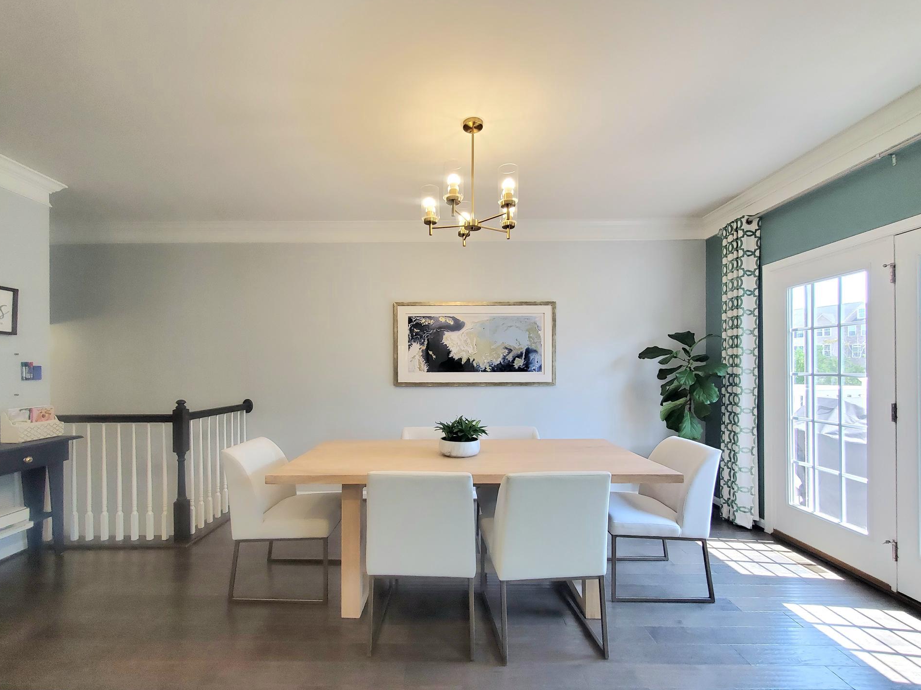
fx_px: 372
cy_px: 360
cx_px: 443
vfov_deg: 85.6
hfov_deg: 102.0
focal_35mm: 14
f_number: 2.2
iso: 100
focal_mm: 1.8
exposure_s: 1/60.2
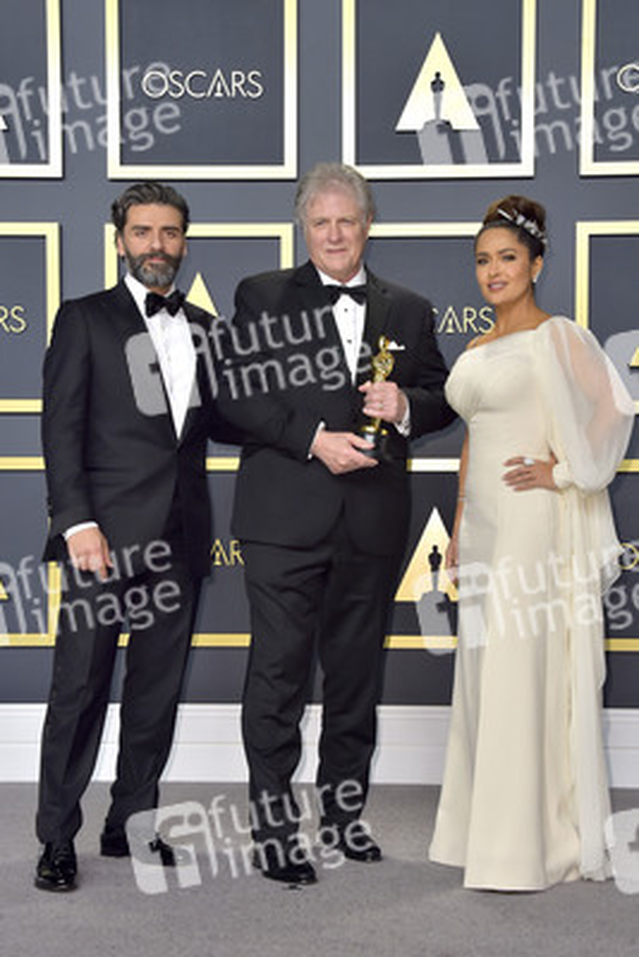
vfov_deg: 38.2
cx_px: 320
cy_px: 478
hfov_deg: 26.0
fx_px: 1383
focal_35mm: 52
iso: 640
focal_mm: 52
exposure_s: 1/250
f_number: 7.1
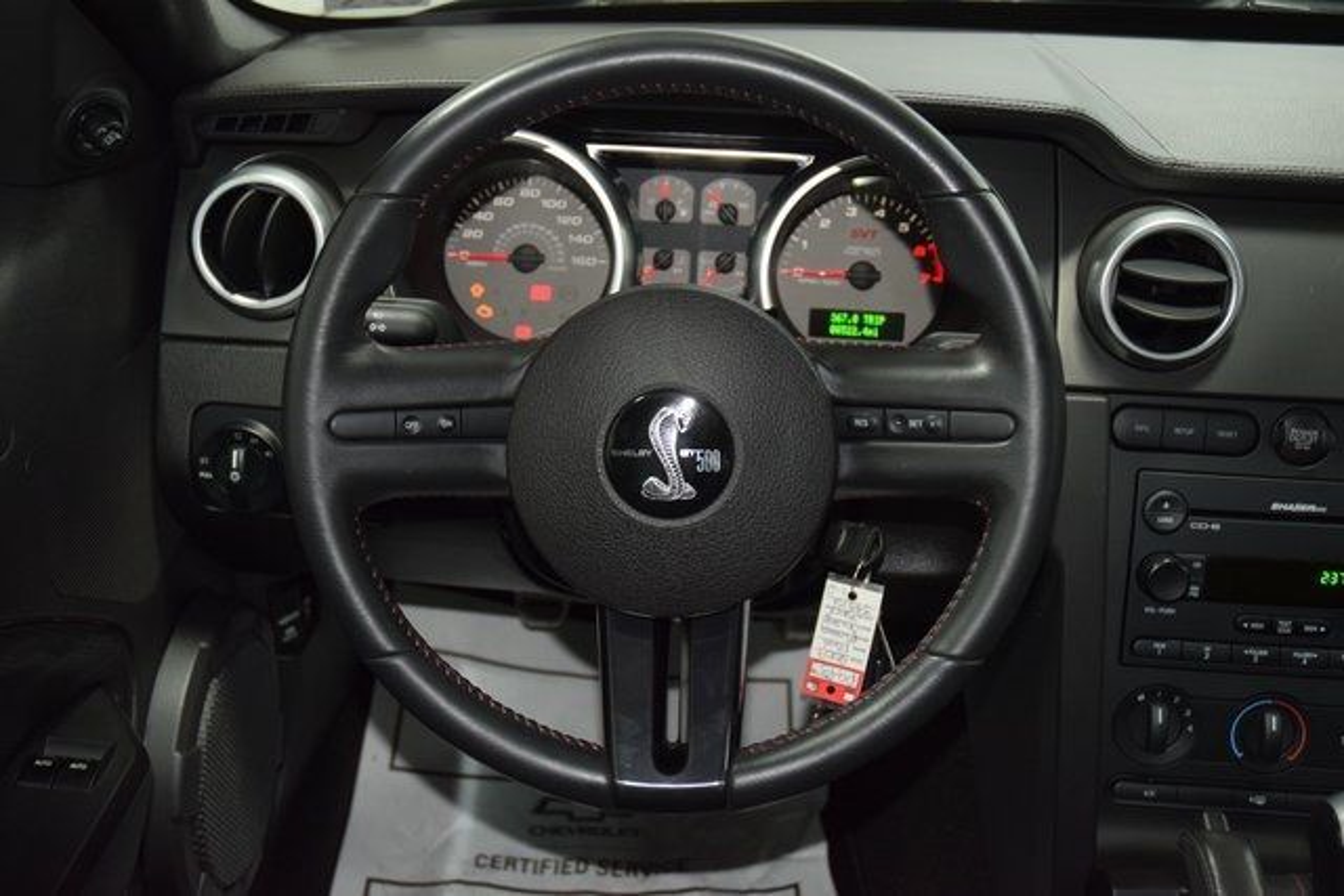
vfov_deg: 33.0
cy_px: 448
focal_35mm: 40
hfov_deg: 47.9
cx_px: 672
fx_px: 1512
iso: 1400
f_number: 3.8
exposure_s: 1/40
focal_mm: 27
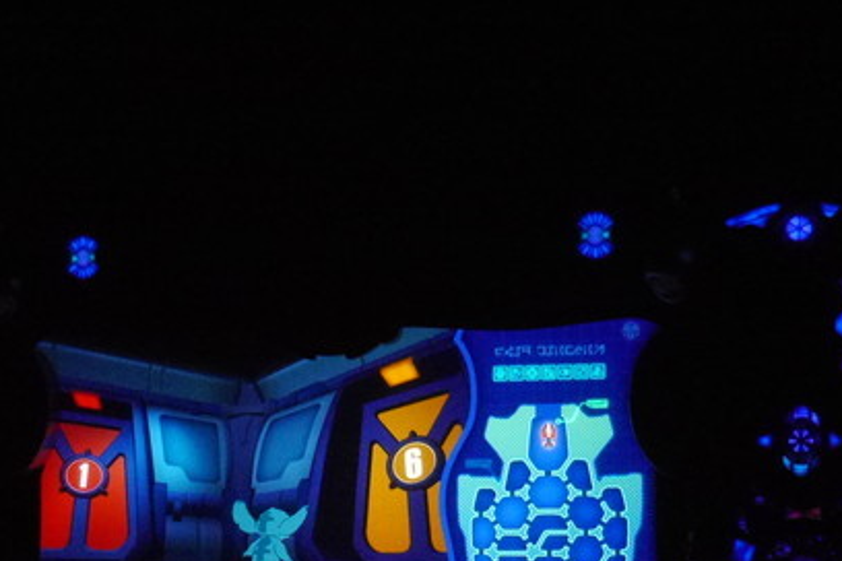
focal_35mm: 62
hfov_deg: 32.2
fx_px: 1450
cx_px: 293
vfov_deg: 21.7
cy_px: 439
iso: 3200
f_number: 4.1
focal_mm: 19
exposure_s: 1/50
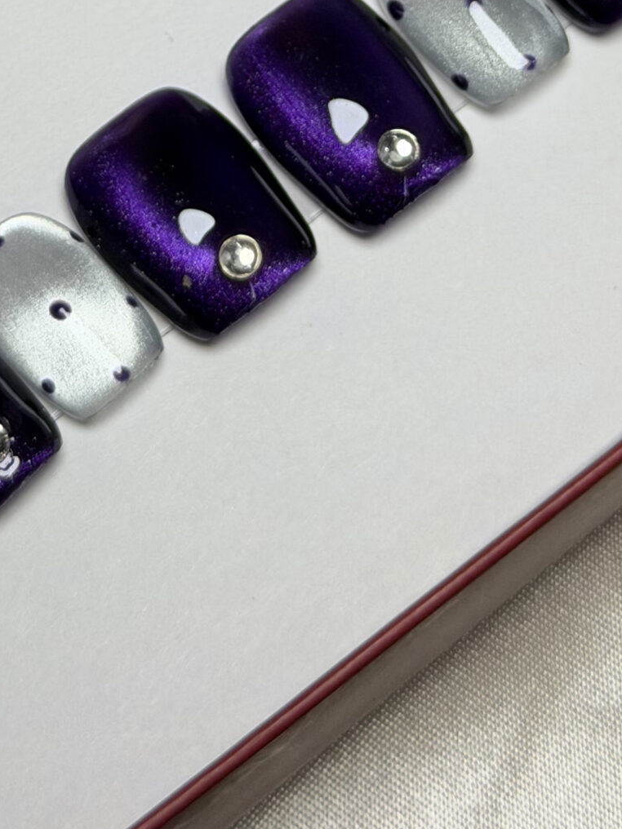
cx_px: 189
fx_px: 2899
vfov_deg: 15.8
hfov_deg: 12.2
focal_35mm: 121
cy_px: -96
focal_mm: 6.76
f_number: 1.78
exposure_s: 1/121
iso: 64
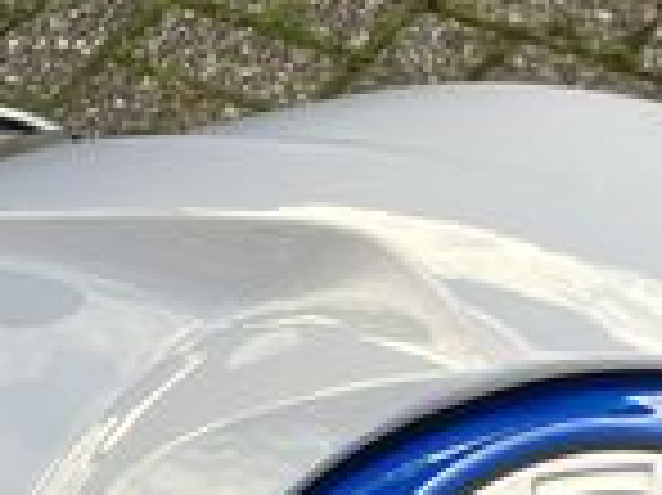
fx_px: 2331
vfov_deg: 11.5
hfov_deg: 16.2
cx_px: 351
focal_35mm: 122
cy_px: 783
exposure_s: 1/264
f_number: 1.8
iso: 25
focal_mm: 3.99
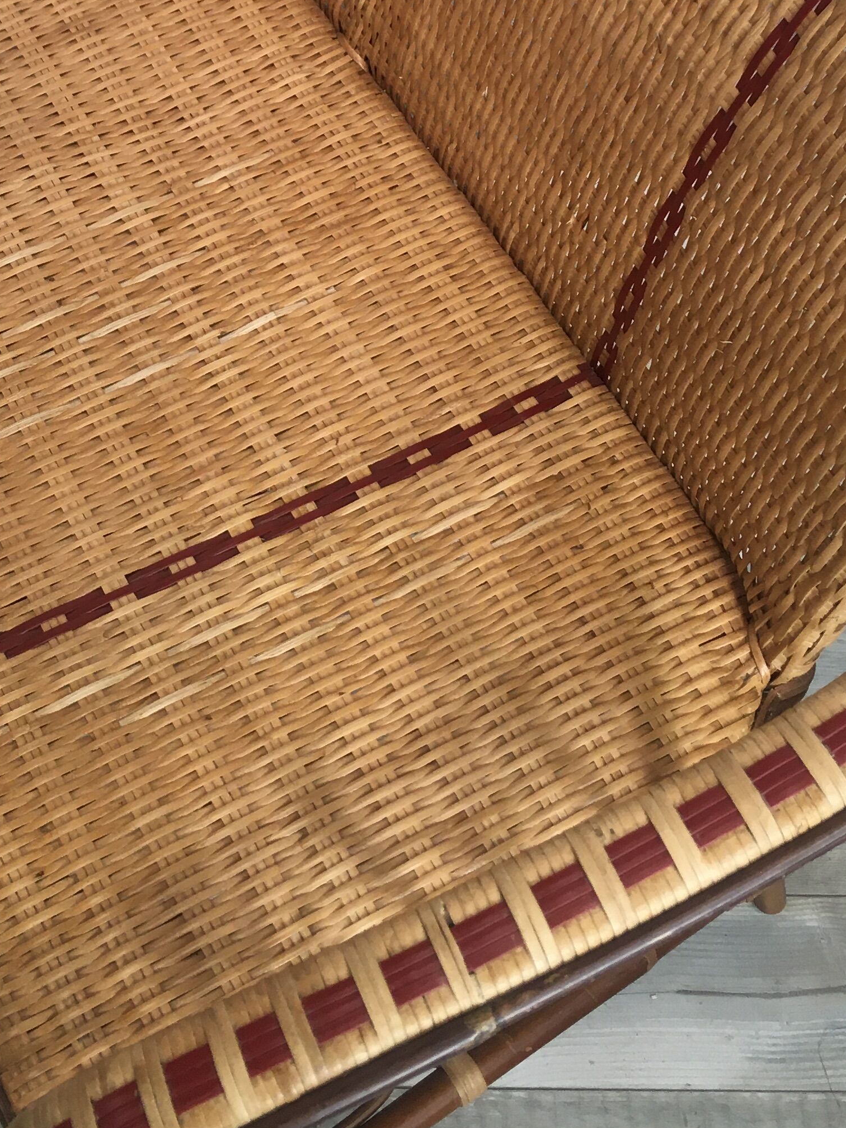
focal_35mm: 58
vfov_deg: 32.2
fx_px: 1890
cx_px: 247
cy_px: 195
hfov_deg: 25.0
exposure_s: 1/33
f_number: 2.2
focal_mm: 4.15
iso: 25
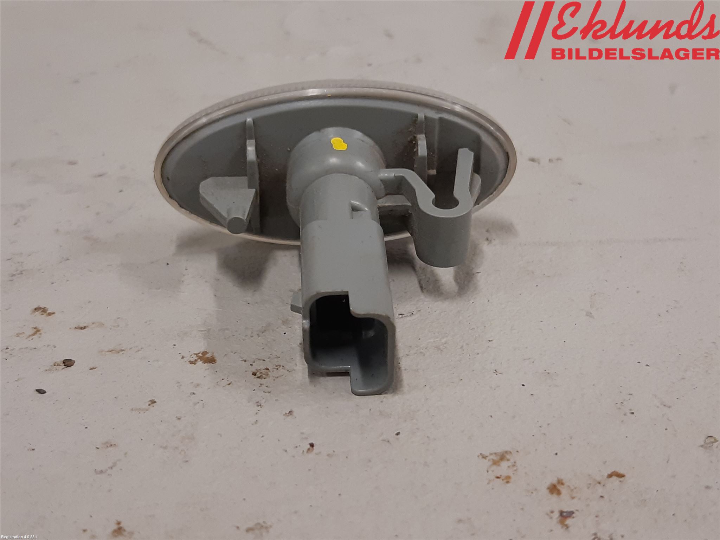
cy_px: 270
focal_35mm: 26
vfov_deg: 53.1
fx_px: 541
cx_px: 360
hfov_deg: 67.3
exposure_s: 1/50
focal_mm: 3.93
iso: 100
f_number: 1.7
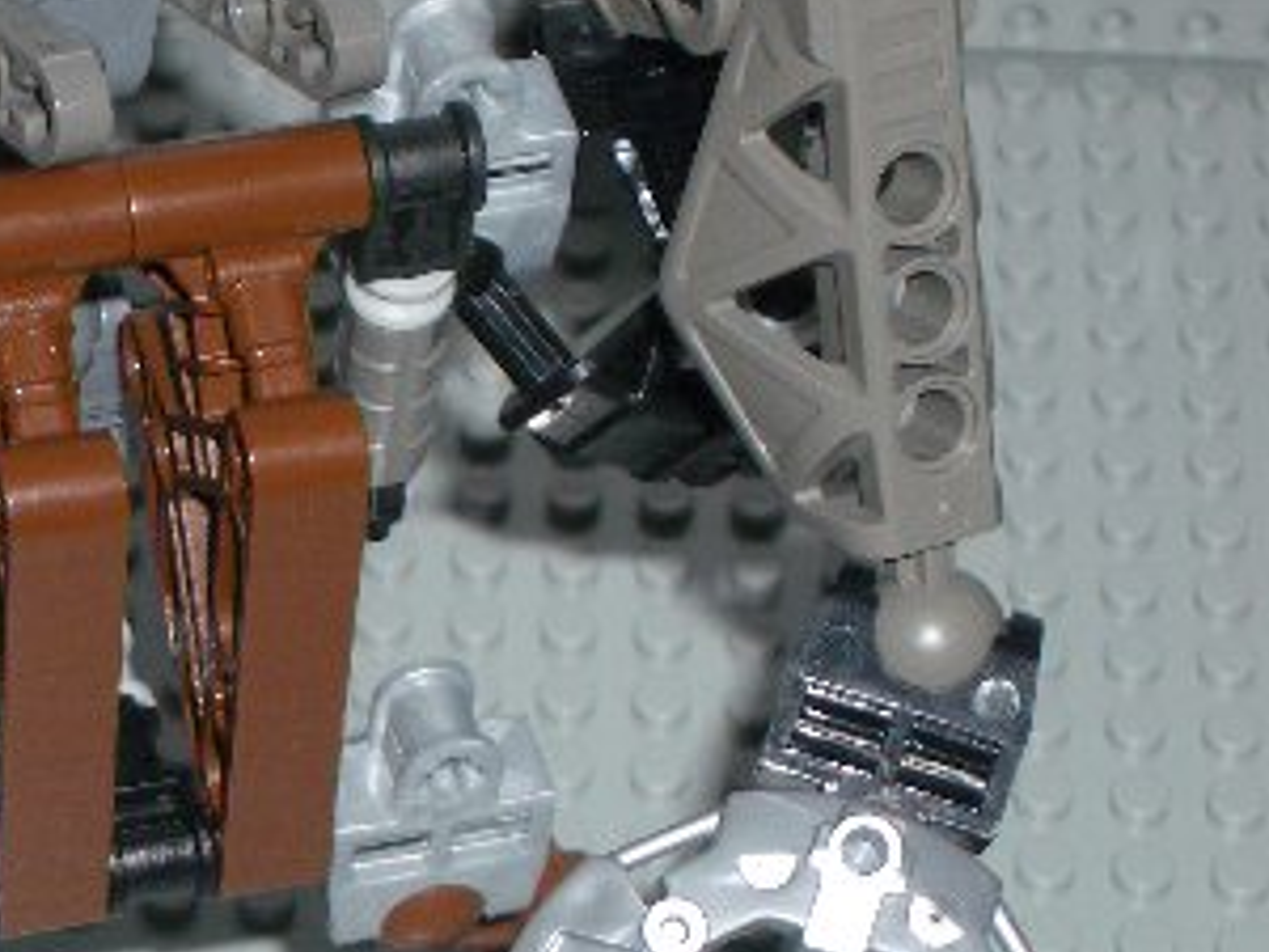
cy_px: 787
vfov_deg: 9.4
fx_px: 5792
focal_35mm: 158
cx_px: -47
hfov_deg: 12.3
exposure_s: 1/60
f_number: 3.9
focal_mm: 12.2
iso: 100
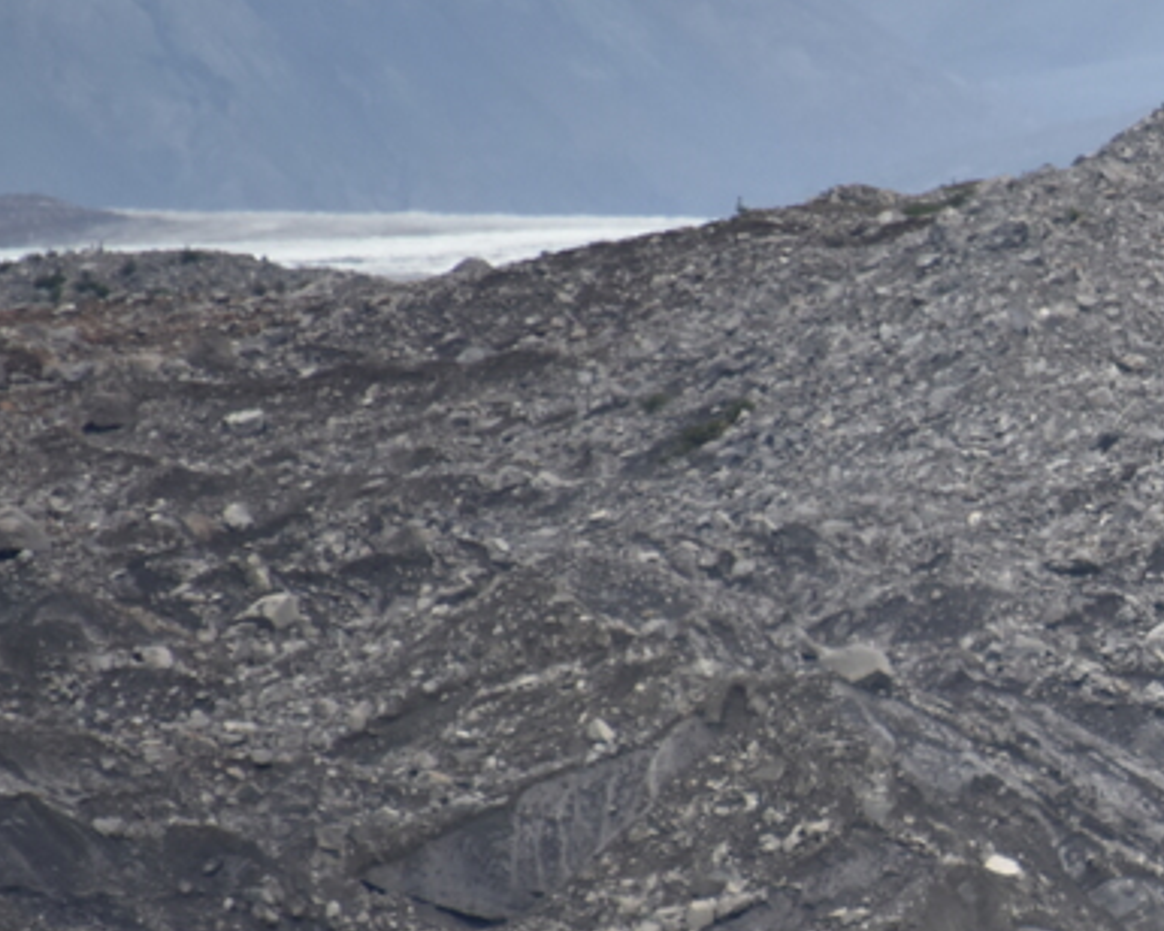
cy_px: 568
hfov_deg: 2.1
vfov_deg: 1.7
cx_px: 1445
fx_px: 32245
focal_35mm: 936
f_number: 5.6
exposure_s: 1/640
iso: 720
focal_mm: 300
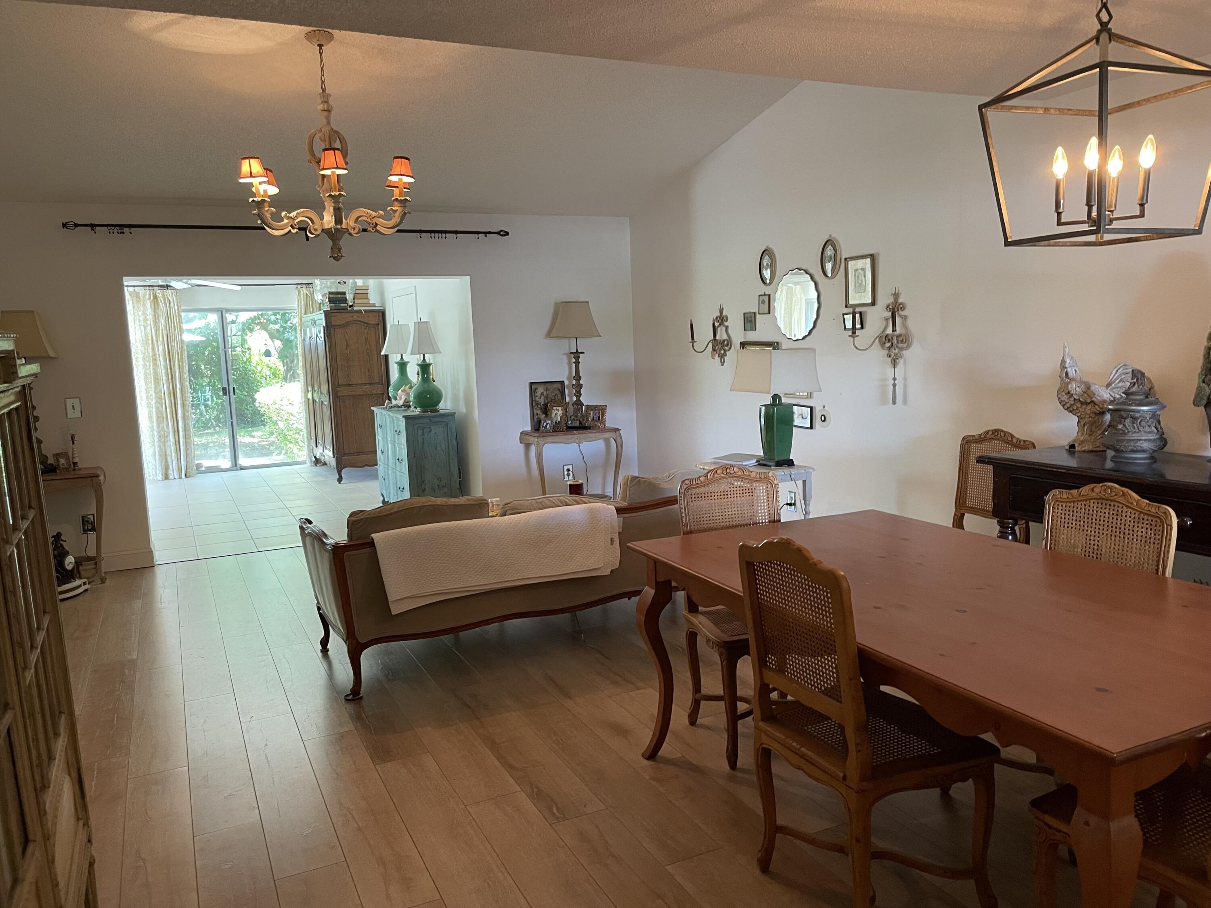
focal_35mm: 26
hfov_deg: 67.3
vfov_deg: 53.1
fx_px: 910
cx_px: 606
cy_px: 454
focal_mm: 4.2
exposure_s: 1/60
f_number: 1.6
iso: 160
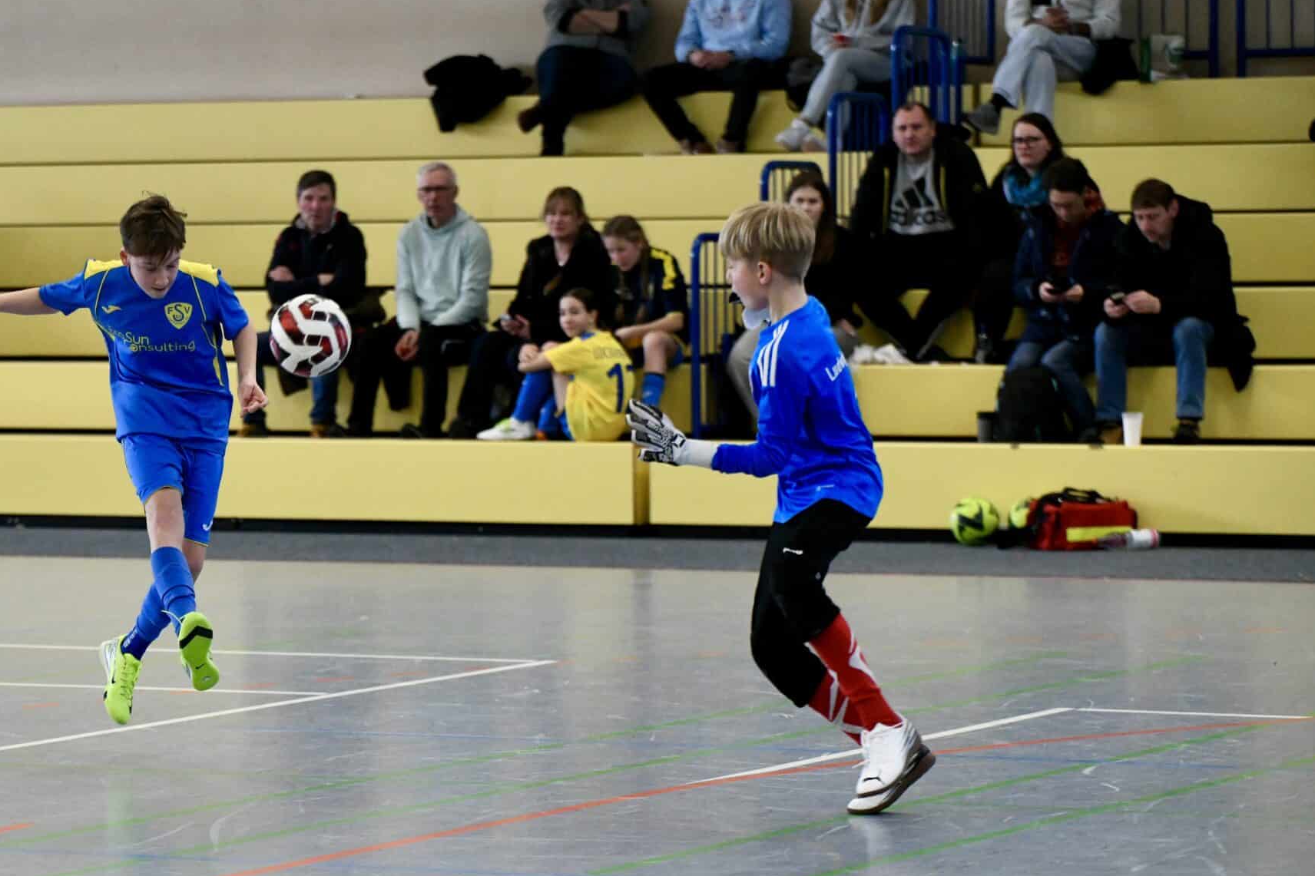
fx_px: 4456
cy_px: 445
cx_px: 563
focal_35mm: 122
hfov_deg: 16.8
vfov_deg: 11.2
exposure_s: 1/1250
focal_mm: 102
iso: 5000
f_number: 2.8
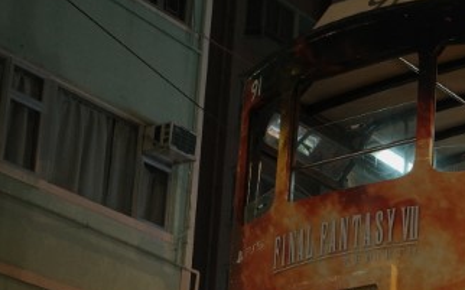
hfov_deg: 18.8
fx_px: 1292
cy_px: 426
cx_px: 622
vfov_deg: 12.2
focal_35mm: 102
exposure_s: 1/40
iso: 800
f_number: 2.8
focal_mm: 18.3
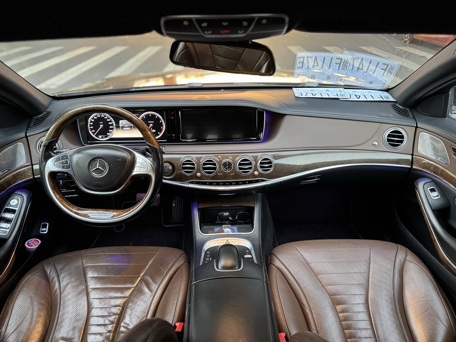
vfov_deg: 56.8
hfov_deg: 71.6
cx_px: 228
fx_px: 316
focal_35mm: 24
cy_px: 171
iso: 320
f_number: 1.78
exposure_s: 1/50
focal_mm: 6.76
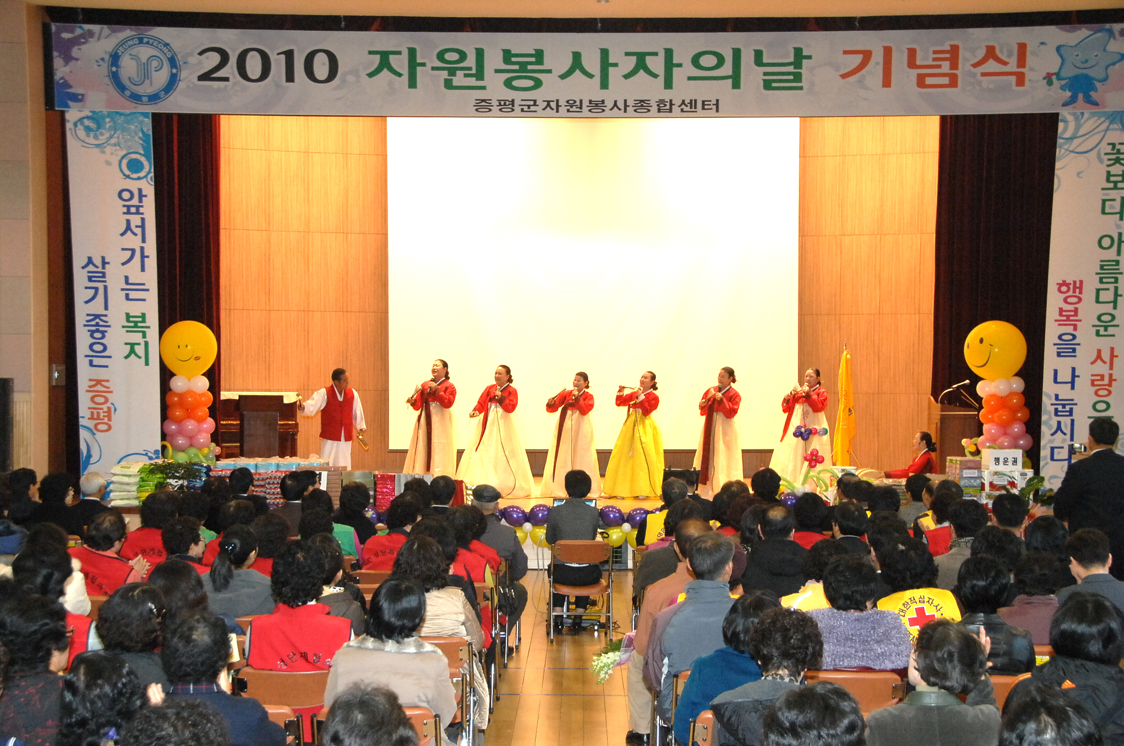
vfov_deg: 25.0
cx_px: 562
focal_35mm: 54
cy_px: 373
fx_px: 1684
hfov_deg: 36.9
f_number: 6.7
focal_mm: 36
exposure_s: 1/60
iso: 800
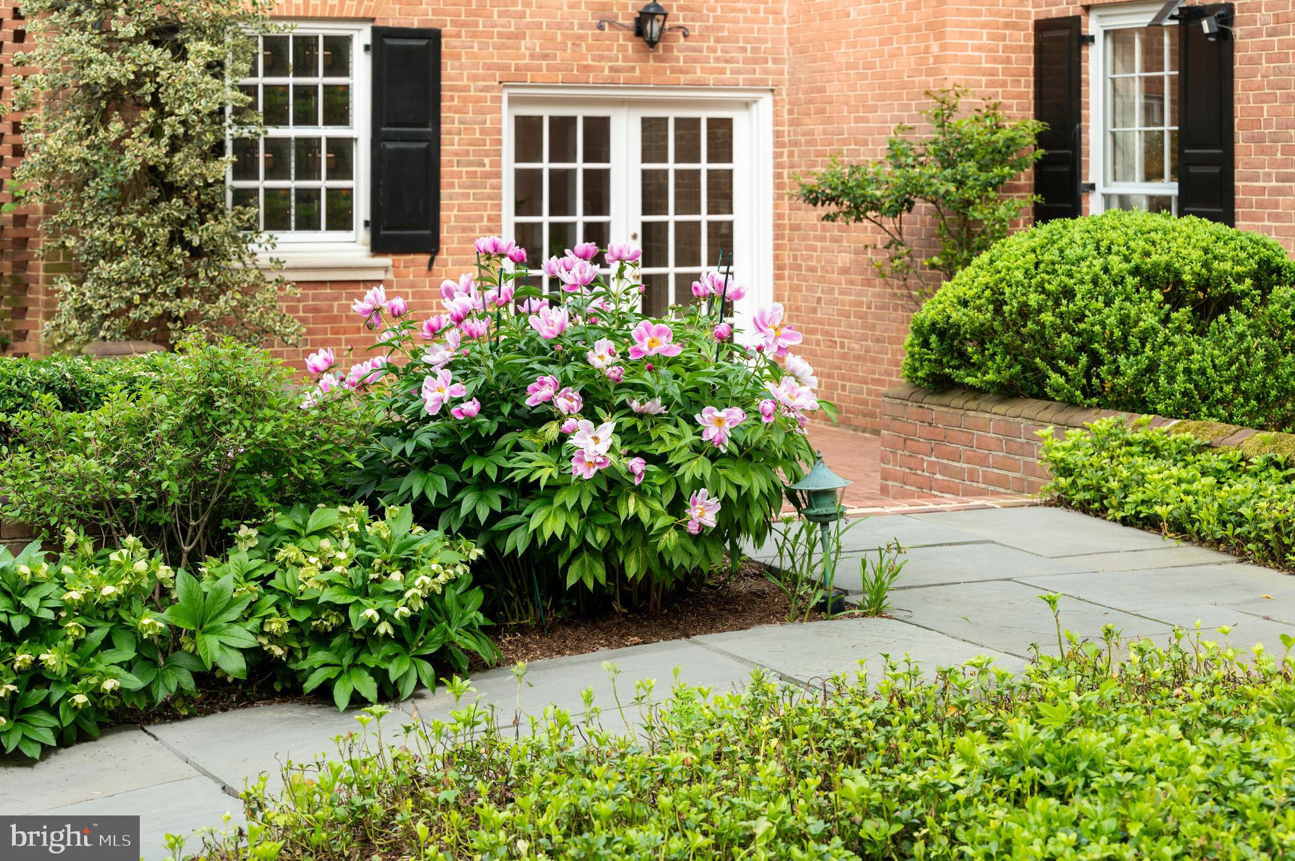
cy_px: 430
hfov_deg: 28.9
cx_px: 648
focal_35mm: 70
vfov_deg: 19.4
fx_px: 2516
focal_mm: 70
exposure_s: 1/125
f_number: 6.3
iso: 250
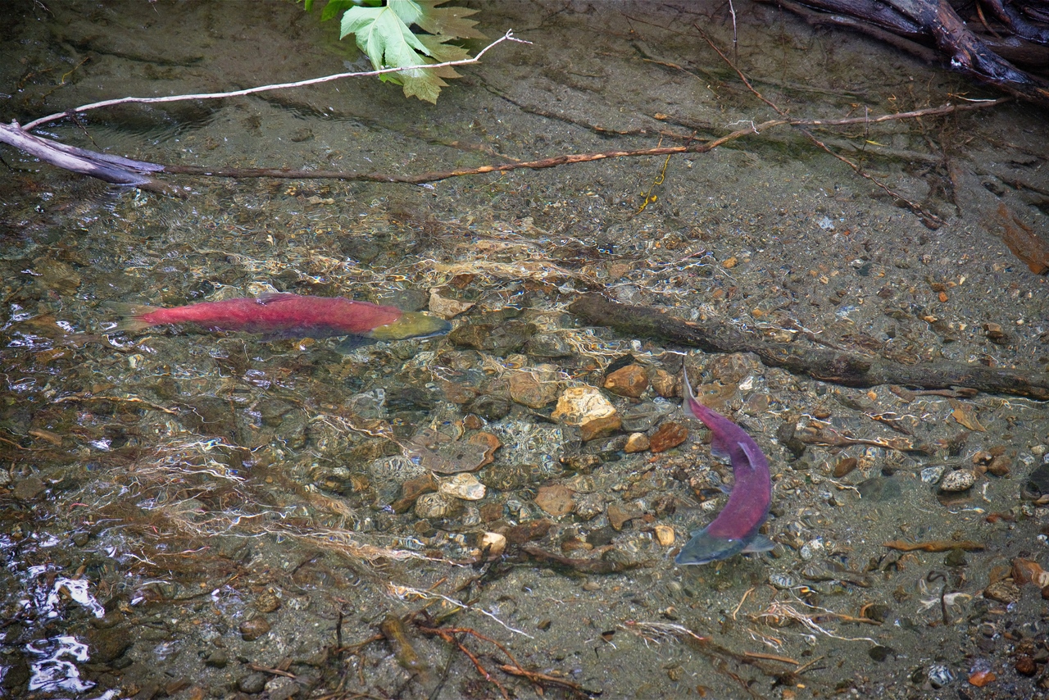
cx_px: 524
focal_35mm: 120
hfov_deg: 17.1
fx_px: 3497
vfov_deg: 11.4
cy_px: 350
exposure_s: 1/250
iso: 1400
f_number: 4
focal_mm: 120
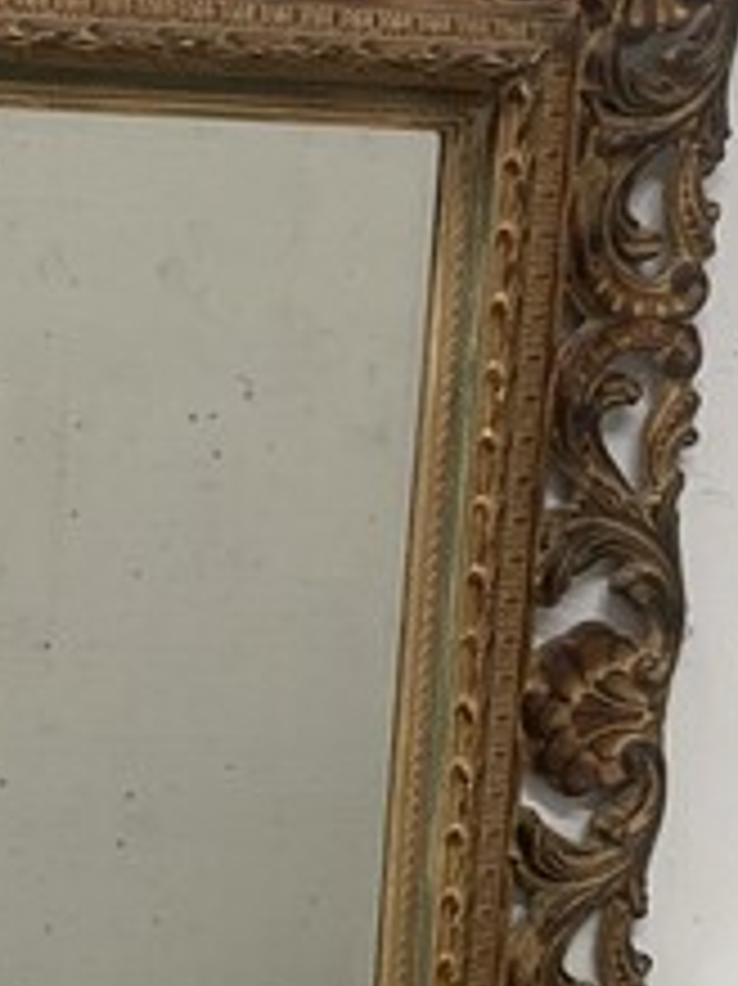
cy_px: 653
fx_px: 2162
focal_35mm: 76
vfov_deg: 25.5
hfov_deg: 18.4
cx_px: -135
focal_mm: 4.25
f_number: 1.8
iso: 250
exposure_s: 1/60
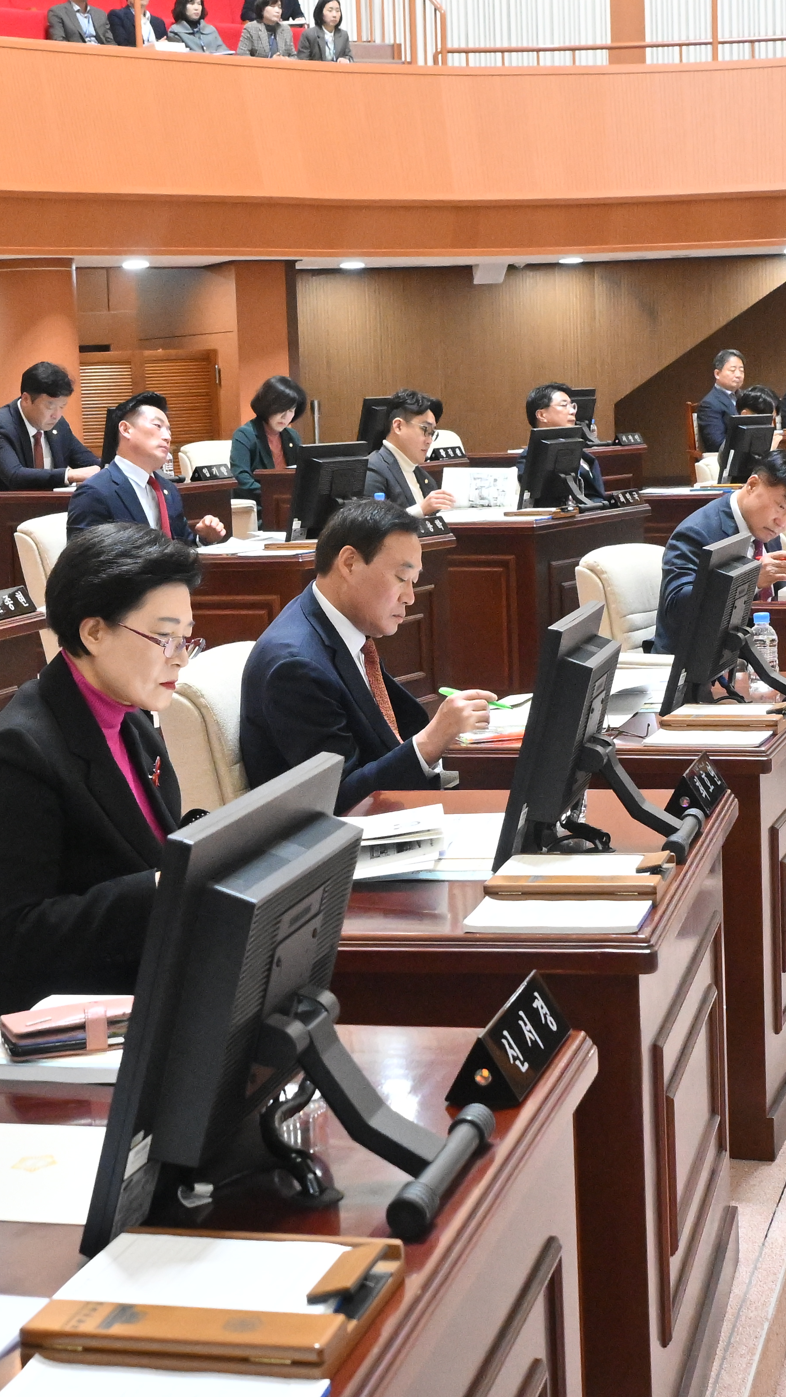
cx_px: 356
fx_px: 2334
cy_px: 723
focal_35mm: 63
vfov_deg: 33.3
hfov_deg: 19.1
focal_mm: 24
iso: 5000
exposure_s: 1/200
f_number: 6.3
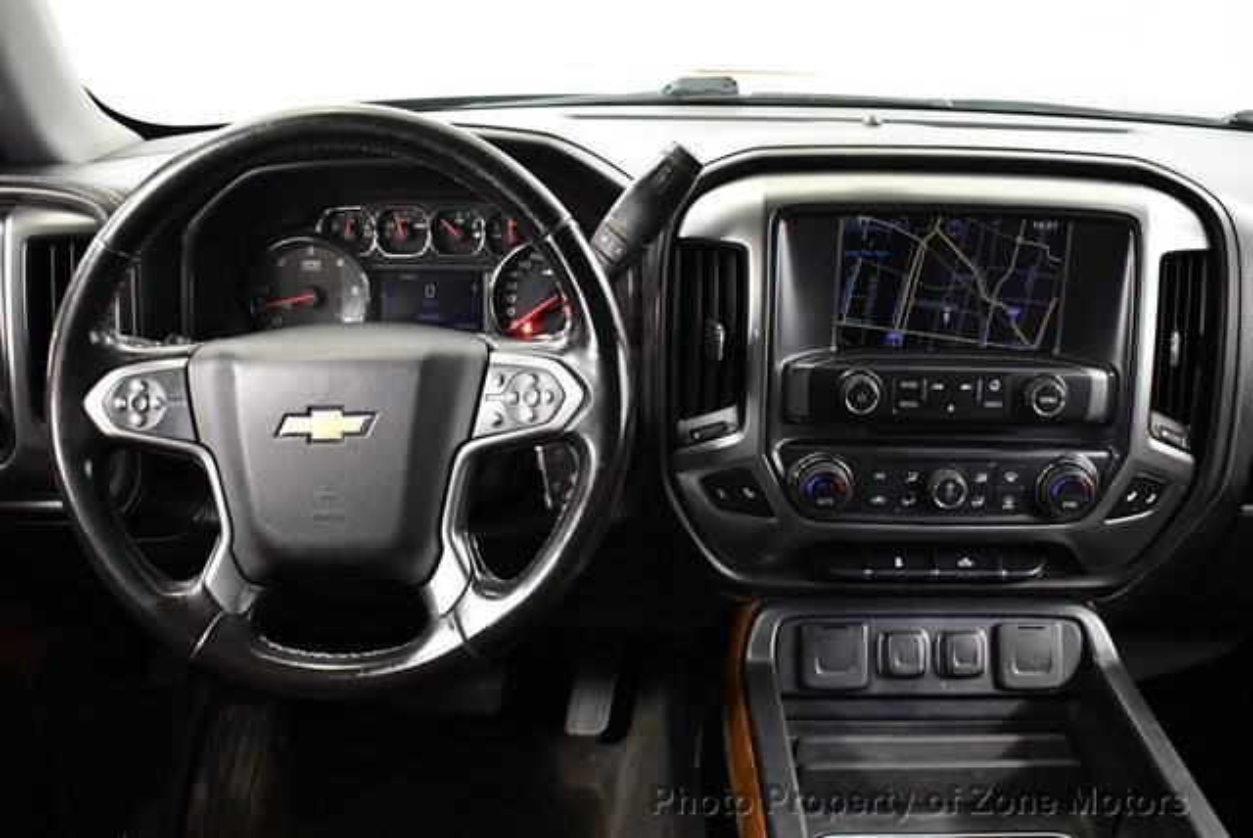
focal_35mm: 36
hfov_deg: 53.1
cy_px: 419
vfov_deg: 36.9
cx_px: 626
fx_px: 1254
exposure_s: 1/60
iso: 4000
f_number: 3.5
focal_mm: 18
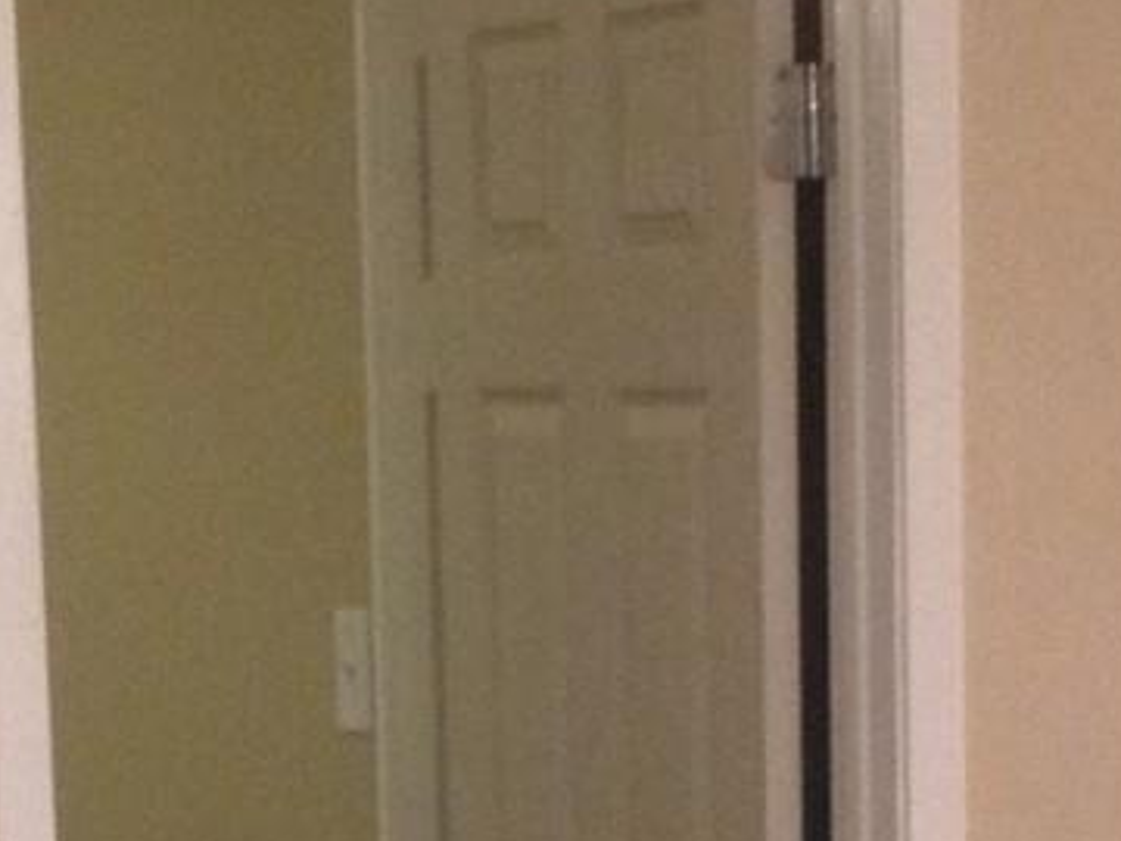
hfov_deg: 9.9
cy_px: 1807
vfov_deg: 7.1
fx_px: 6444
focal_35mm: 199
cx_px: 866
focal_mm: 4.28
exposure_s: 1/20
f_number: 2.4
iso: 160
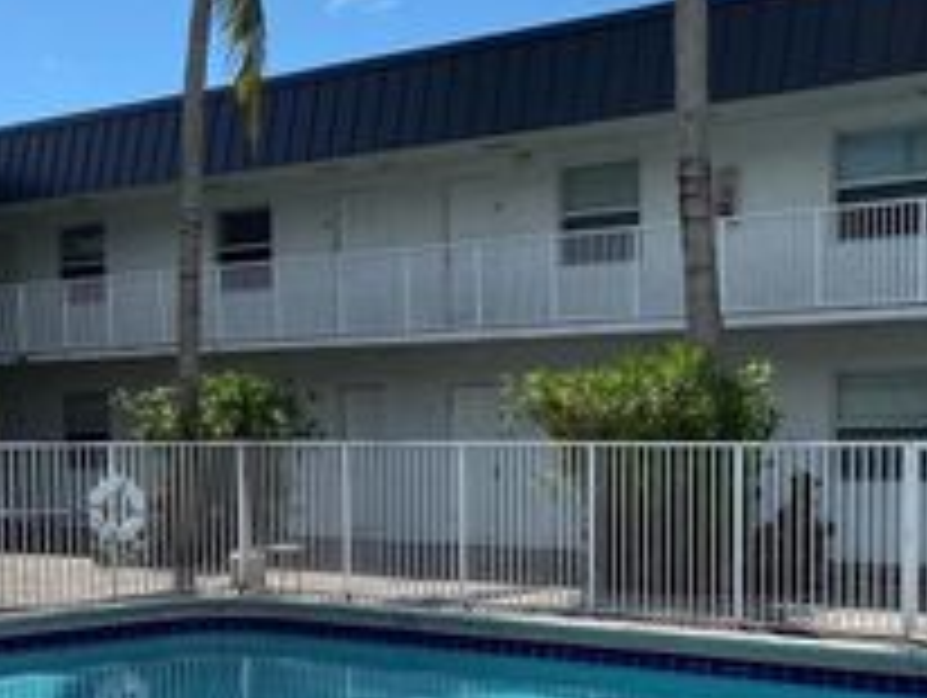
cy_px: 574
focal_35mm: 63
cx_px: 648
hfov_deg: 30.4
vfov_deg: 23.0
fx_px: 1689
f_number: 1.8
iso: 32
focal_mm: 4.25
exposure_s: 1/3846
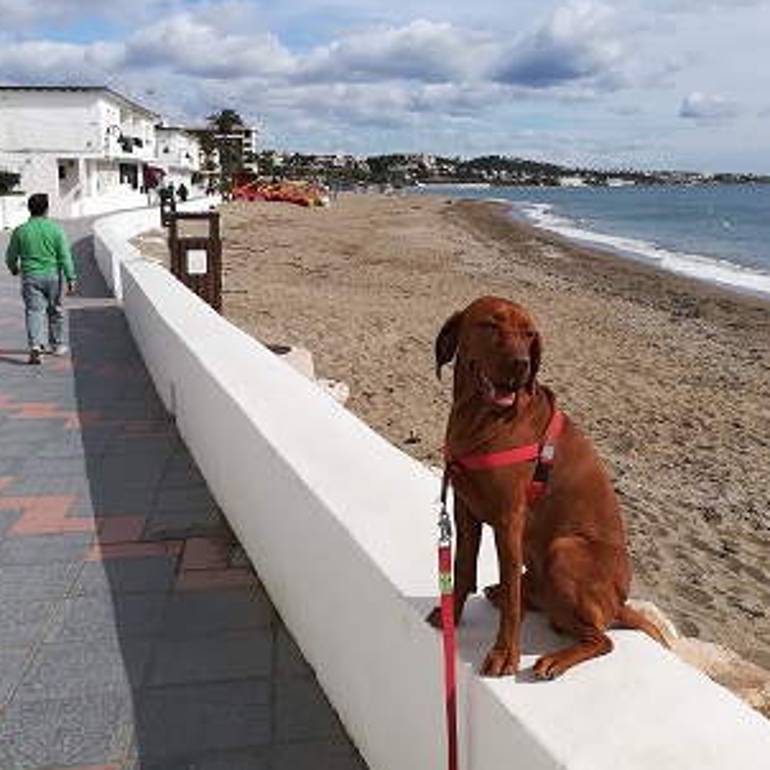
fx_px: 956
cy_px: 325
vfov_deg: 43.7
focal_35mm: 38
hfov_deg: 43.4
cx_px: 497
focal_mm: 3.83
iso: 50
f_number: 2.2
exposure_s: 1/1672
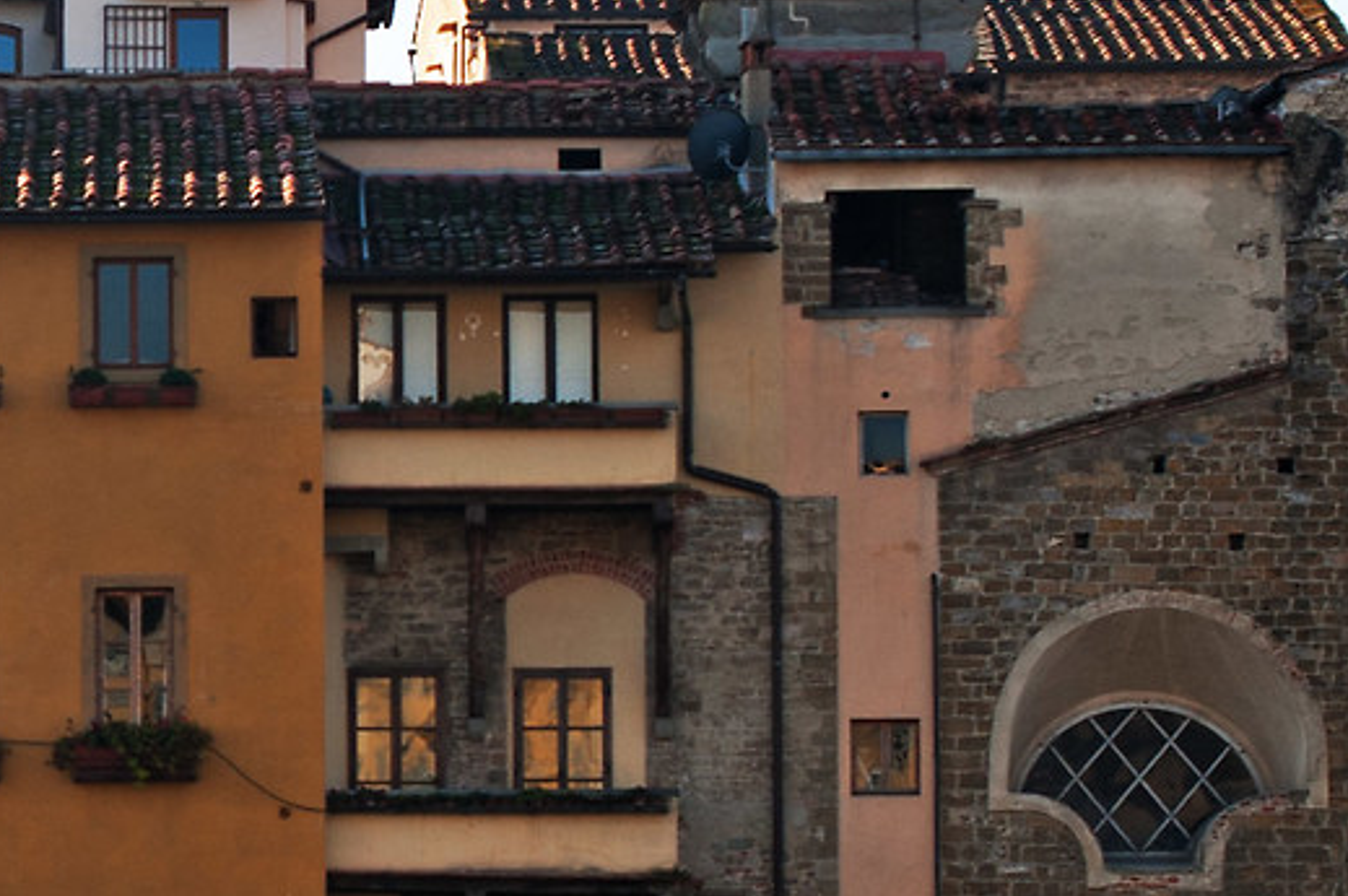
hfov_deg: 8.7
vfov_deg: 5.9
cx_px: -574
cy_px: 462
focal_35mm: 231
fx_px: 8641
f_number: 8
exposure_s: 1/320
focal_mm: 50
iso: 200
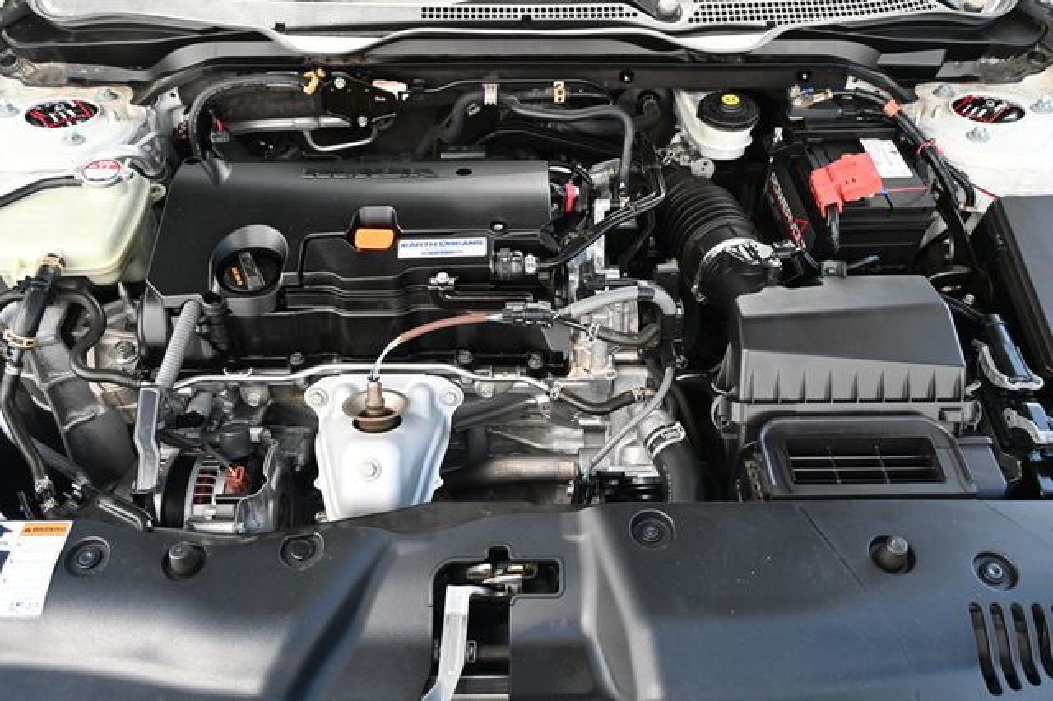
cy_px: 350
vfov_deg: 41.7
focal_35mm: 32
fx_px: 921
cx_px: 526
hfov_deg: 59.5
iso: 400
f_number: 4
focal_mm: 21
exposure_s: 1/200
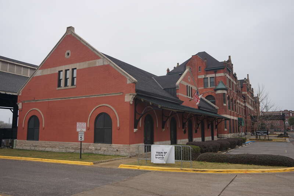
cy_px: 98
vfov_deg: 43.6
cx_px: 147
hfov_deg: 61.9
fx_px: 245
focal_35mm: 30
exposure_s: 1/60
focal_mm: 20
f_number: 4.5
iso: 100
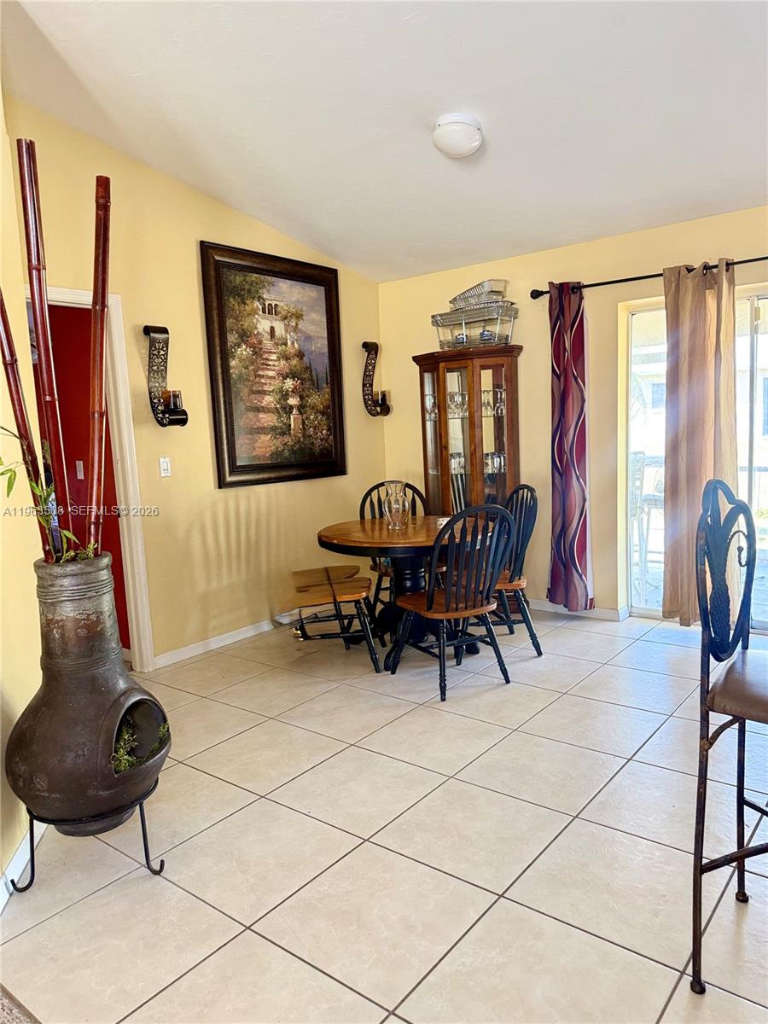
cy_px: 512
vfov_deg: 71.6
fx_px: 710
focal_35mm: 24
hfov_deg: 56.8
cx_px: 384
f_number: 1.78
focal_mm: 6.76
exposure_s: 1/60
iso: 320
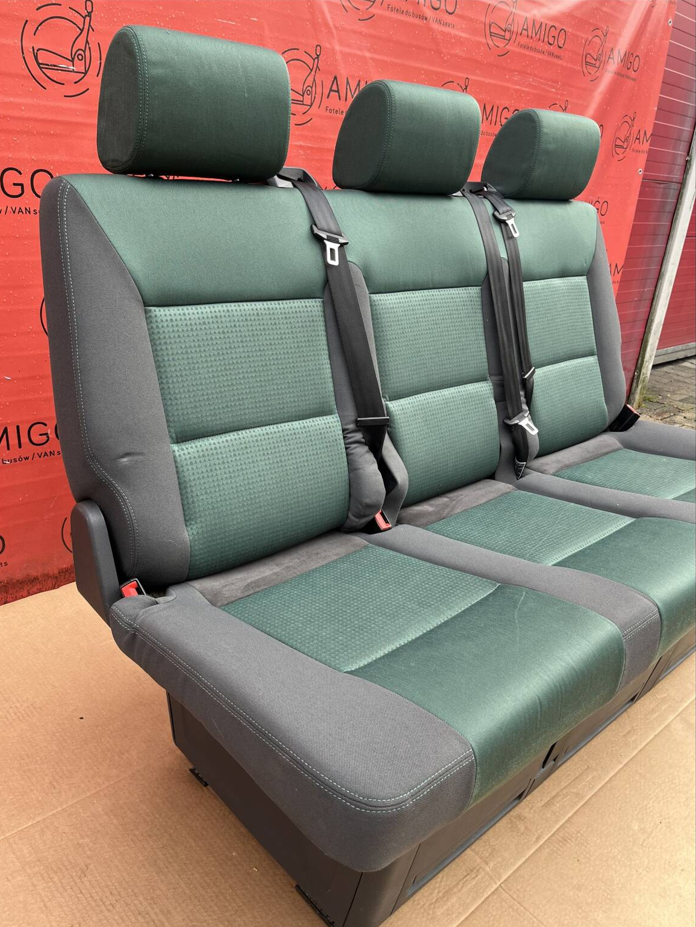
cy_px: 480
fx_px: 724
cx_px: 335
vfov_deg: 65.3
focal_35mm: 27
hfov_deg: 51.3
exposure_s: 1/121
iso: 40
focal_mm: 5.1
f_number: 1.6
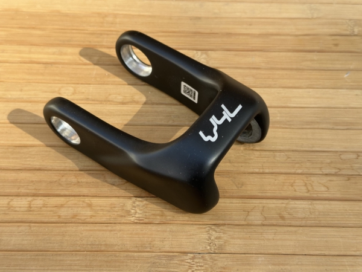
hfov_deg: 39.7
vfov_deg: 30.3
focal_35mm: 48
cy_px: 136
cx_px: 181
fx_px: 502
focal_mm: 6.86
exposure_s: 1/430
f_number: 1.78
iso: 64
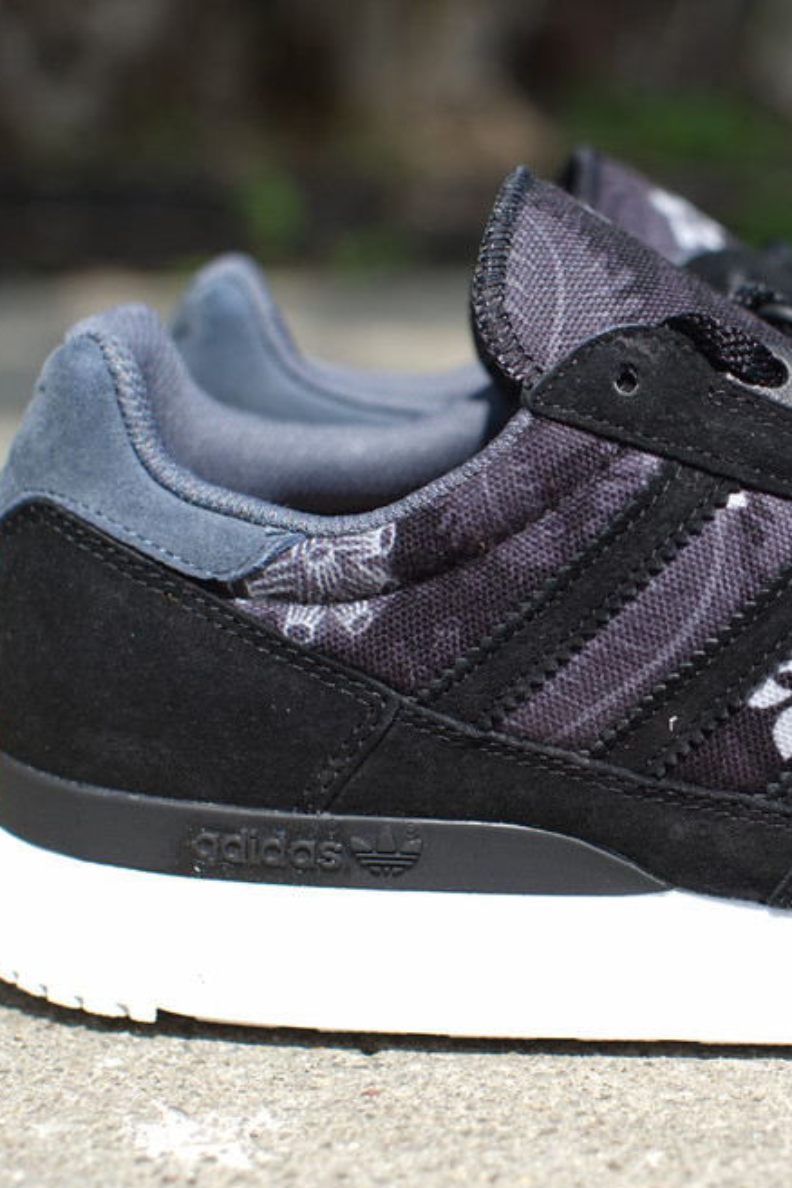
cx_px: 740
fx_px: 2574
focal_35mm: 78
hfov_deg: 17.2
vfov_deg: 26.0
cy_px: 589
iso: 80
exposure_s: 1/640
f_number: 4
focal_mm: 50
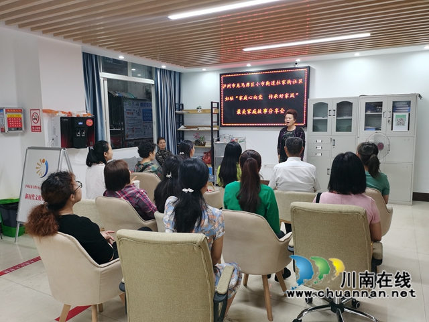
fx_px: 322
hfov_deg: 67.3
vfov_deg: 53.1
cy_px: 161
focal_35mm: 26
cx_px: 214
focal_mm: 5.58
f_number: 1.8
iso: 125
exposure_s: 1/60
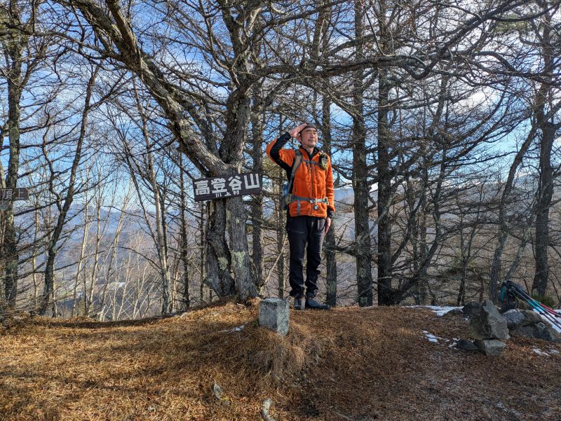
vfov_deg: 54.9
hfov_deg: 69.4
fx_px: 405
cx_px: 280
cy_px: 210
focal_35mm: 25
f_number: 1.89
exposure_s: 1/935
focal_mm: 5.43
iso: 45
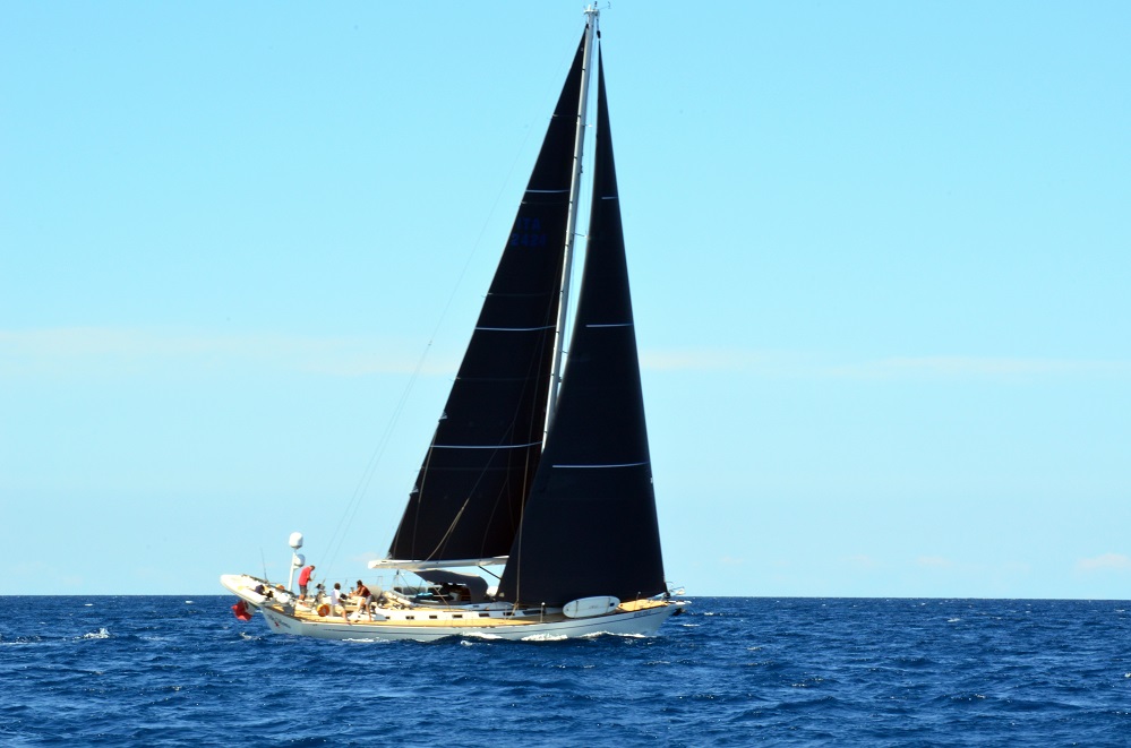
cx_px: 566
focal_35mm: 168
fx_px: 5265
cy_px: 374
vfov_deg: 8.1
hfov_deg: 12.3
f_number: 36
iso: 500
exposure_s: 1/60
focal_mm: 112
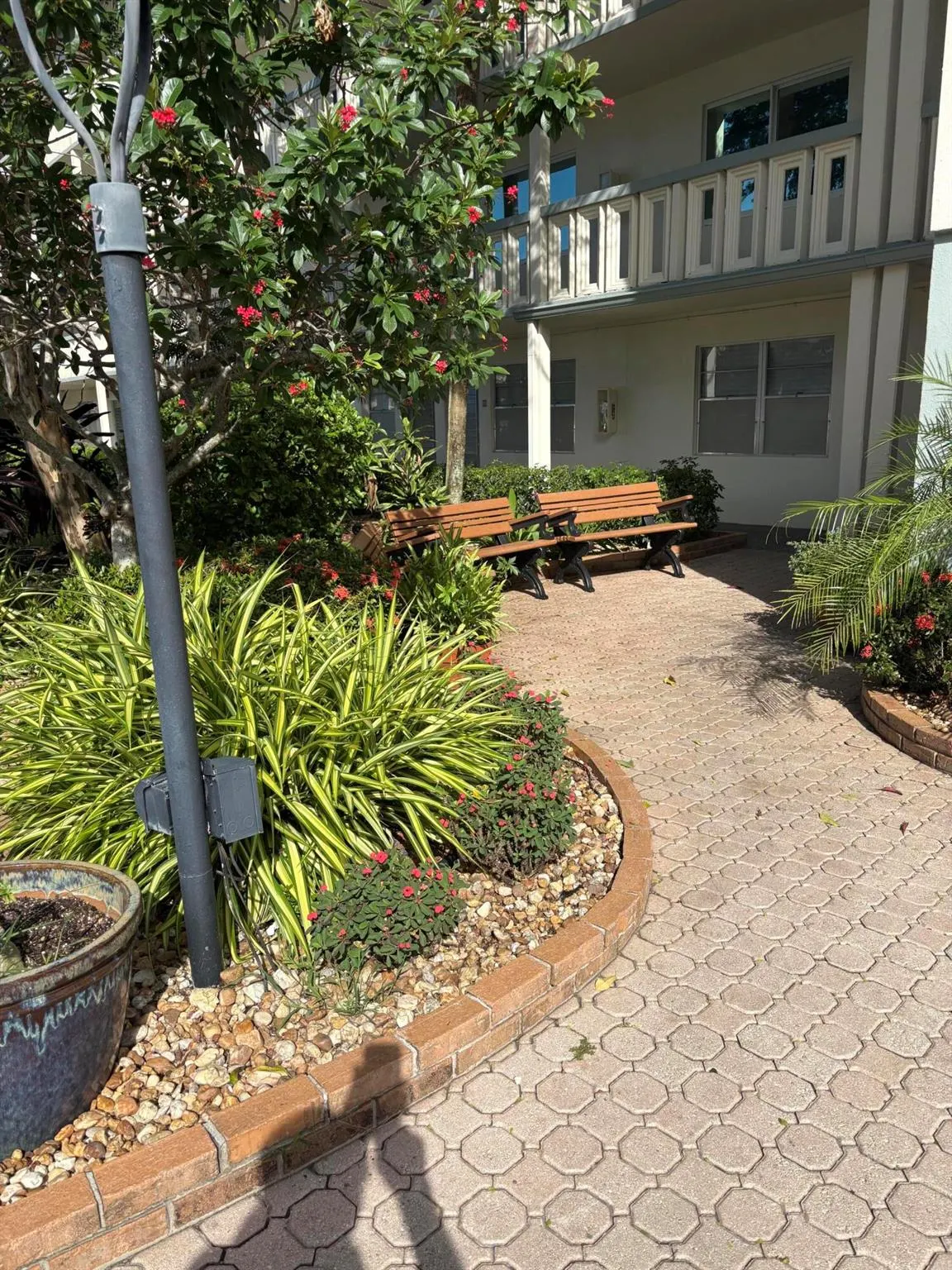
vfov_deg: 67.3
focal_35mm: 26
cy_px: 635
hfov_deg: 53.1
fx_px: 953
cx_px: 476
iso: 50
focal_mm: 5.96
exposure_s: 1/3125
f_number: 1.6
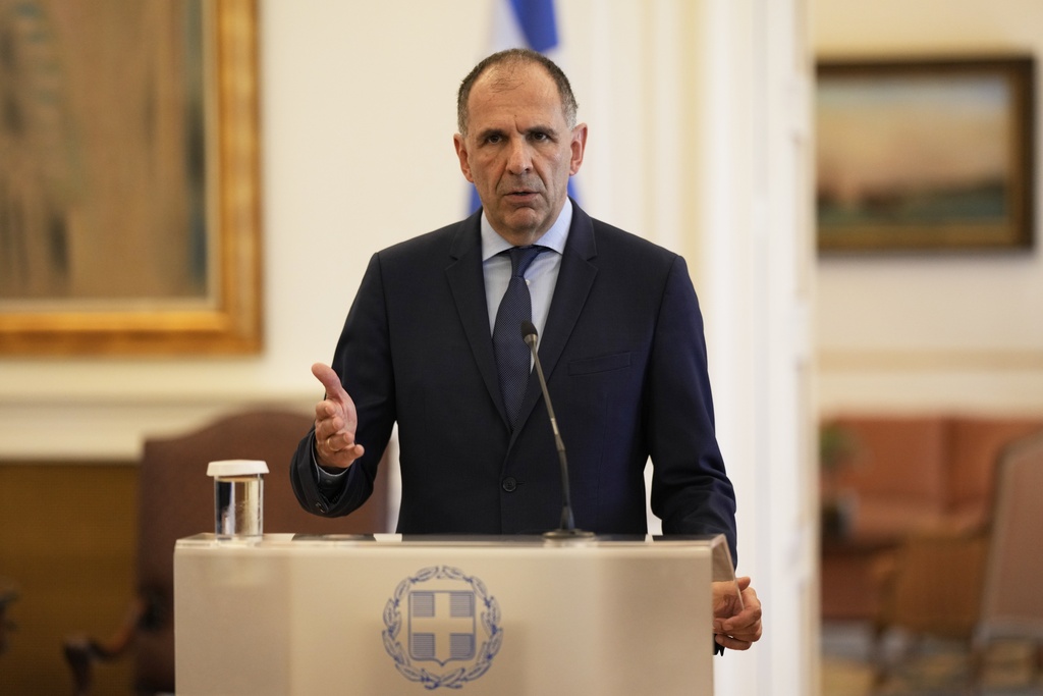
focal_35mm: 135
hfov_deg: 15.2
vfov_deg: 10.2
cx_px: 522
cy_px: 348
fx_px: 3912
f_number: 1.8
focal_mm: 135
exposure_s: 1/400
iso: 2000
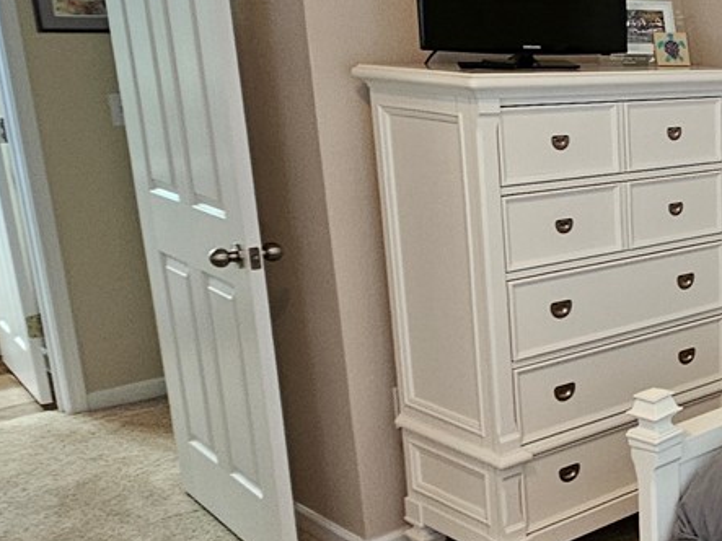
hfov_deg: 32.7
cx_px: 882
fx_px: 980
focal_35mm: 47
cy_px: 326
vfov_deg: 30.8
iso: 320
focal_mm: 2.2
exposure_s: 1/30
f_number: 2.2
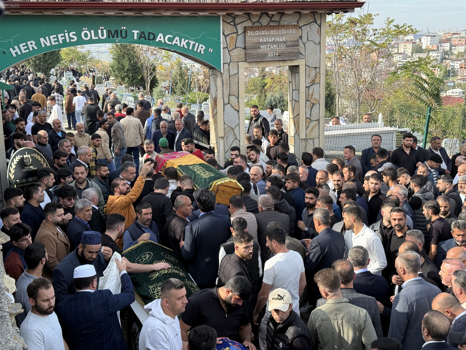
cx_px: 233
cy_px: 175
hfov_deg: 39.7
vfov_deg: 30.3
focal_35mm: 48
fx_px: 646
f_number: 1.78
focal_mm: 6.76
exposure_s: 1/1000
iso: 64
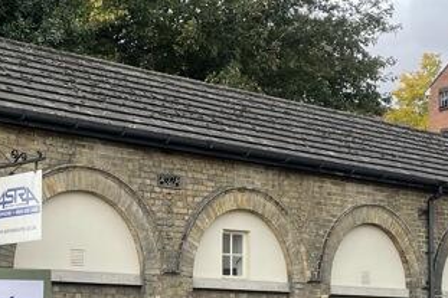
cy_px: 252
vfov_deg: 15.2
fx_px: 1107
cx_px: 193
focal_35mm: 89
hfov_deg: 22.9
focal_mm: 4.2
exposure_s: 1/940
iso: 32
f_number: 1.6
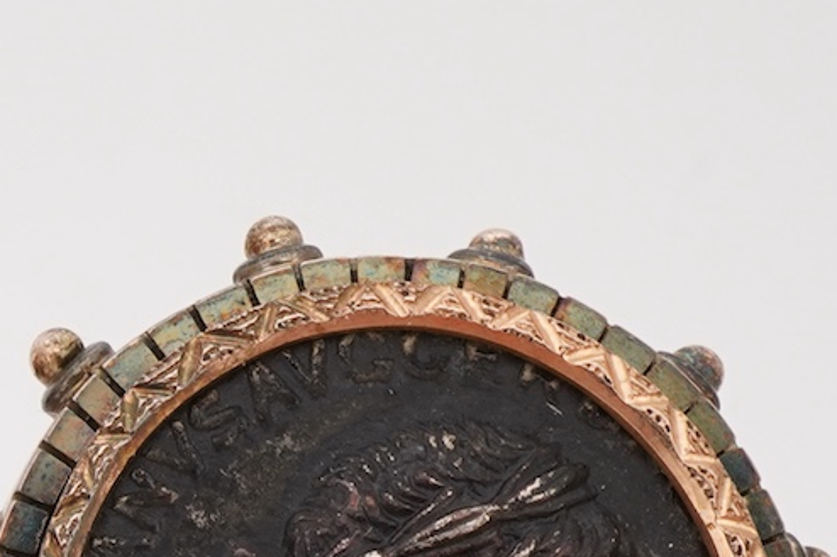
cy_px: 682
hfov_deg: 12.1
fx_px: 3812
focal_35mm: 164
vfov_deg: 8.3
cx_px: -279
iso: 400
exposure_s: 1/125
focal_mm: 30
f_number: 18
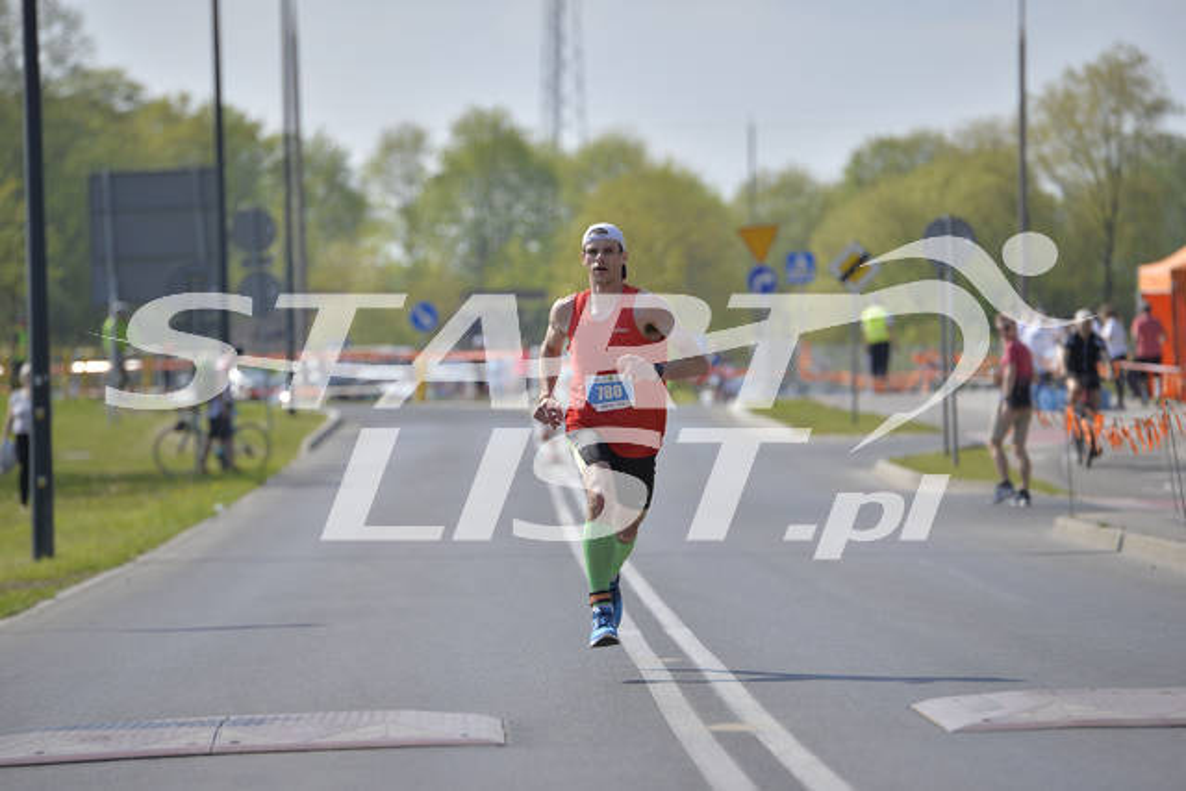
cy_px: 396
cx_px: 593
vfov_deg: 6.9
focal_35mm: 200
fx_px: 6590
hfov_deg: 10.3
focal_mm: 200
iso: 200
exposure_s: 1/4000
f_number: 4
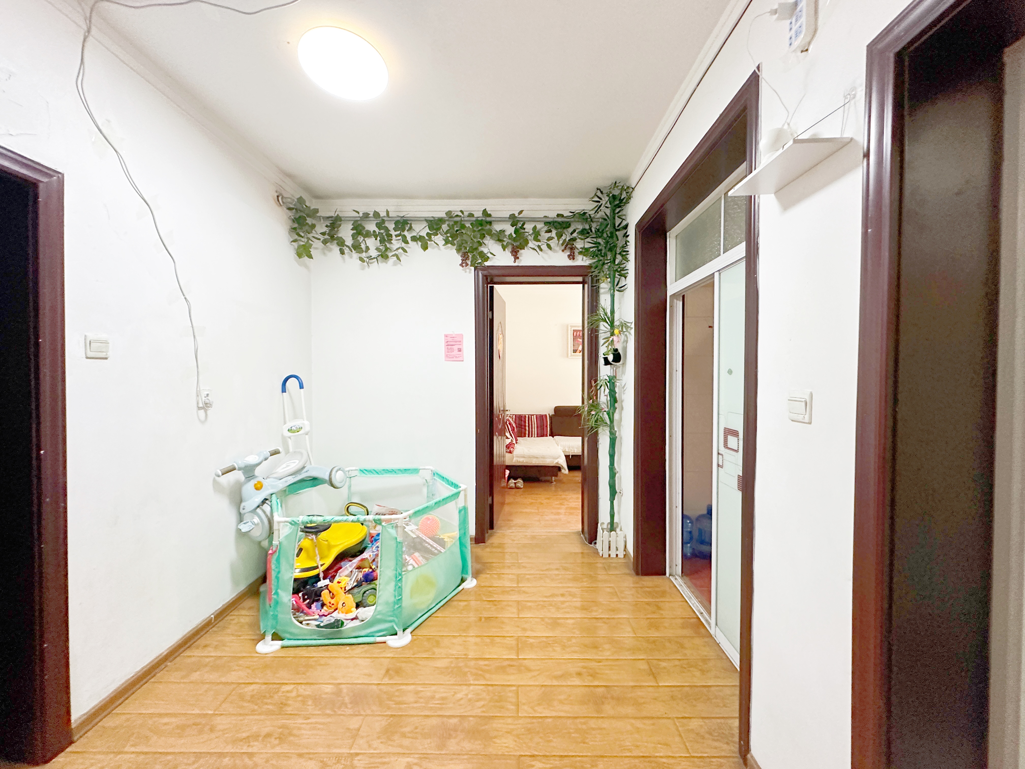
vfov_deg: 85.7
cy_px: 384
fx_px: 415
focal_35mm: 14
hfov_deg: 102.1
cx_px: 512
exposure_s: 1/50
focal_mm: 2.22
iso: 400
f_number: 2.2
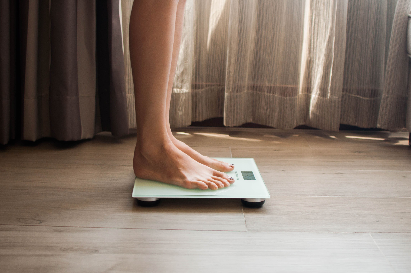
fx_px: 599
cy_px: 136
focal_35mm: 52
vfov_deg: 25.7
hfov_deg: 37.9
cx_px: 206
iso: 560
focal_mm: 35
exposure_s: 1/30
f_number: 2.8
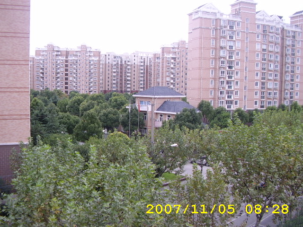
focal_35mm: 30
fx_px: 263
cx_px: 152
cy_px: 114
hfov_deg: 60.0
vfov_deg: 46.8
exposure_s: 1/250
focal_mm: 5.8
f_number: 2.9
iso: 71
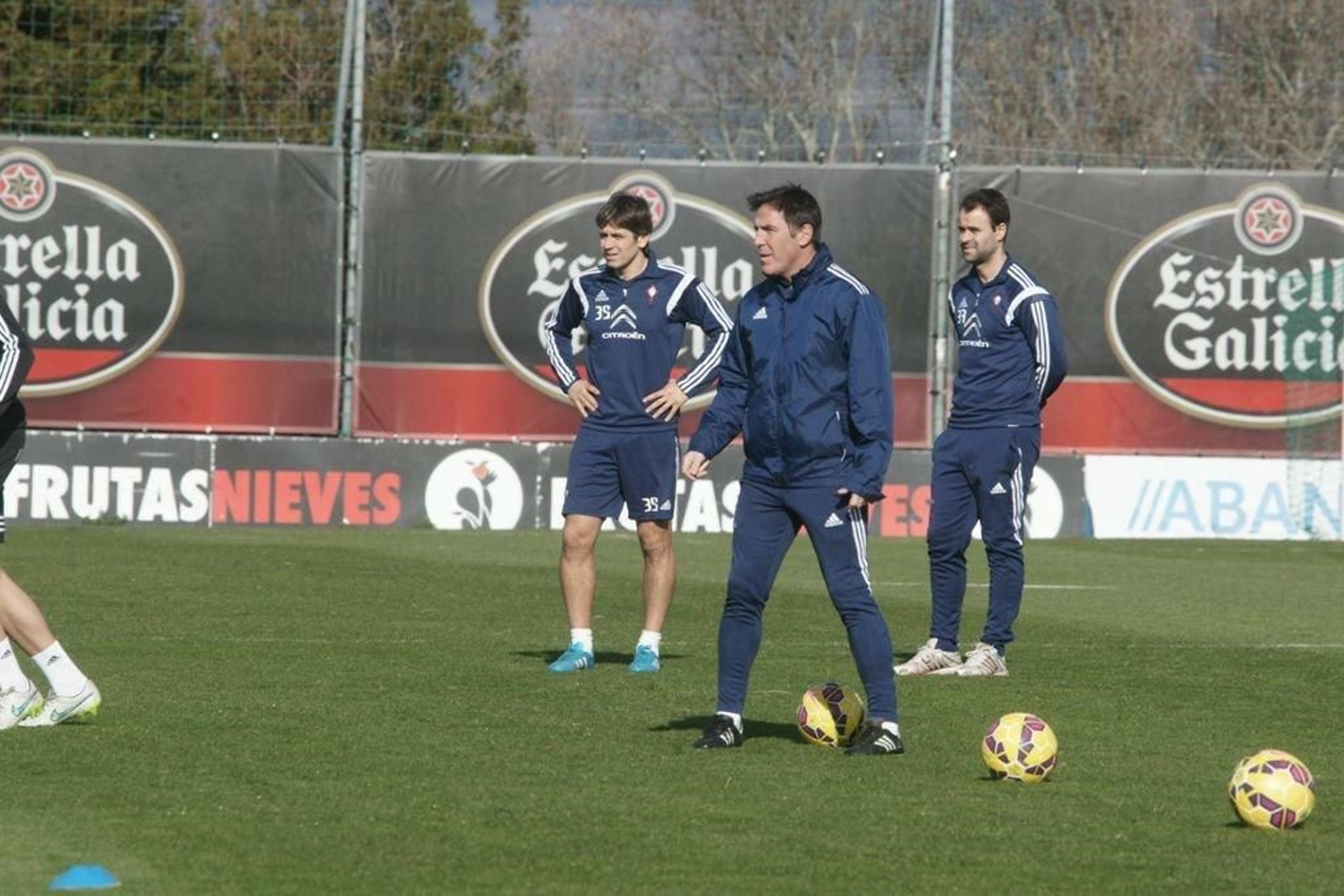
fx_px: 14934
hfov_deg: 5.2
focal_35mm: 400
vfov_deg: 3.4
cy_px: 448
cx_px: 672
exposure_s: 1/1000
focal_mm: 400
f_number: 13
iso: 800
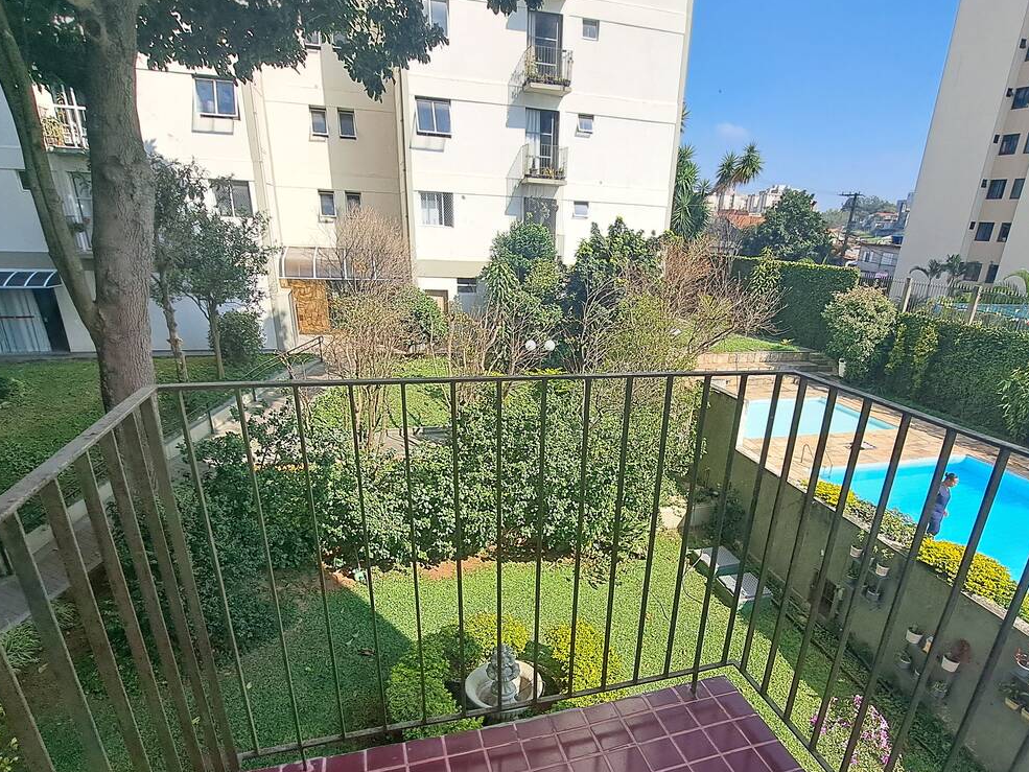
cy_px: 492
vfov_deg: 67.4
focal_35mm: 19
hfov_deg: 84.3
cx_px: 576
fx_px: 565
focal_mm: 1.74
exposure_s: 1/796
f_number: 2.2
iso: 50
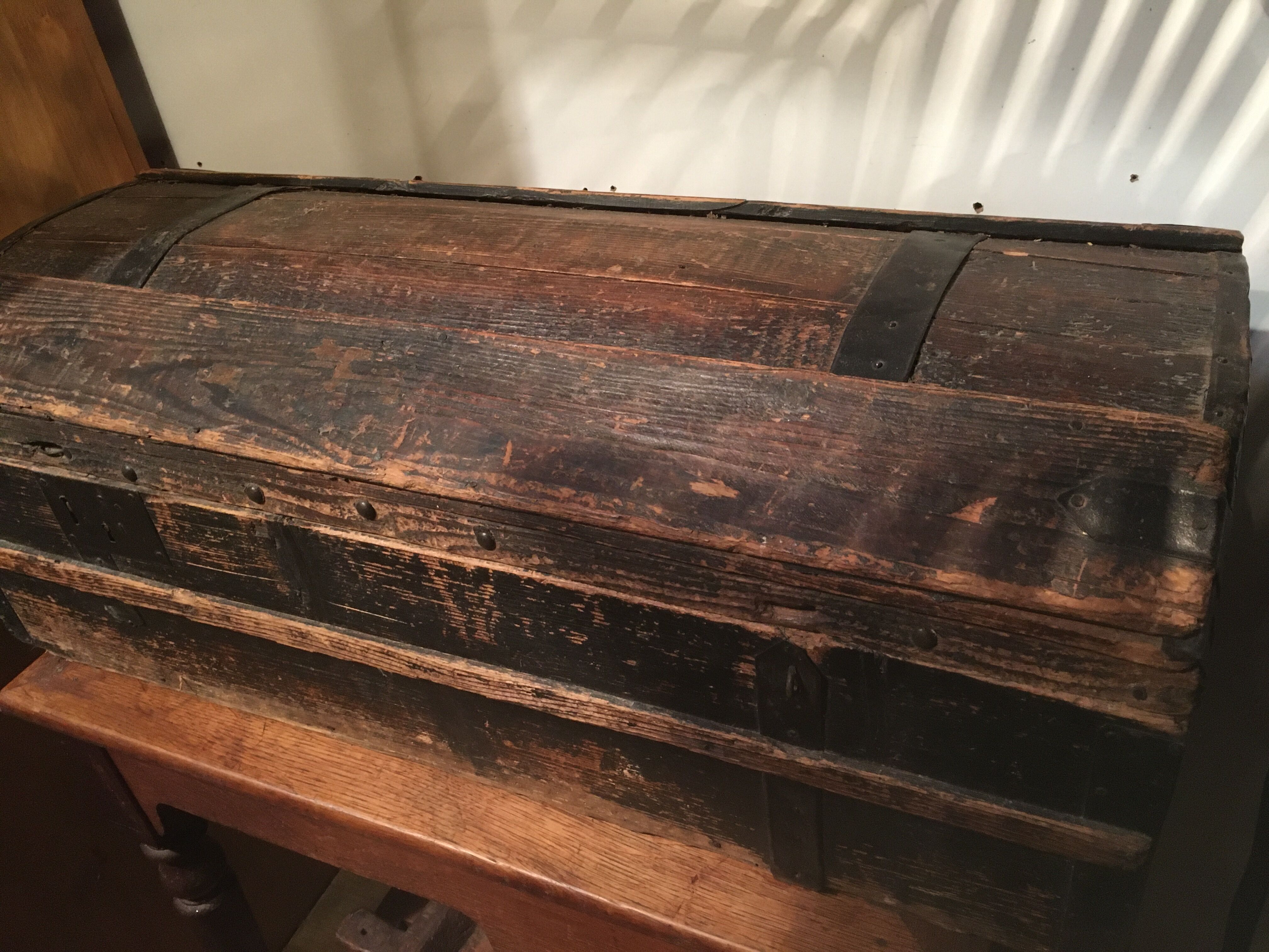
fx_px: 1063
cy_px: 476
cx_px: 634
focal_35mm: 29
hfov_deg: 61.7
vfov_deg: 48.2
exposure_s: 1/17
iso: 200
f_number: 2.2
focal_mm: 4.15
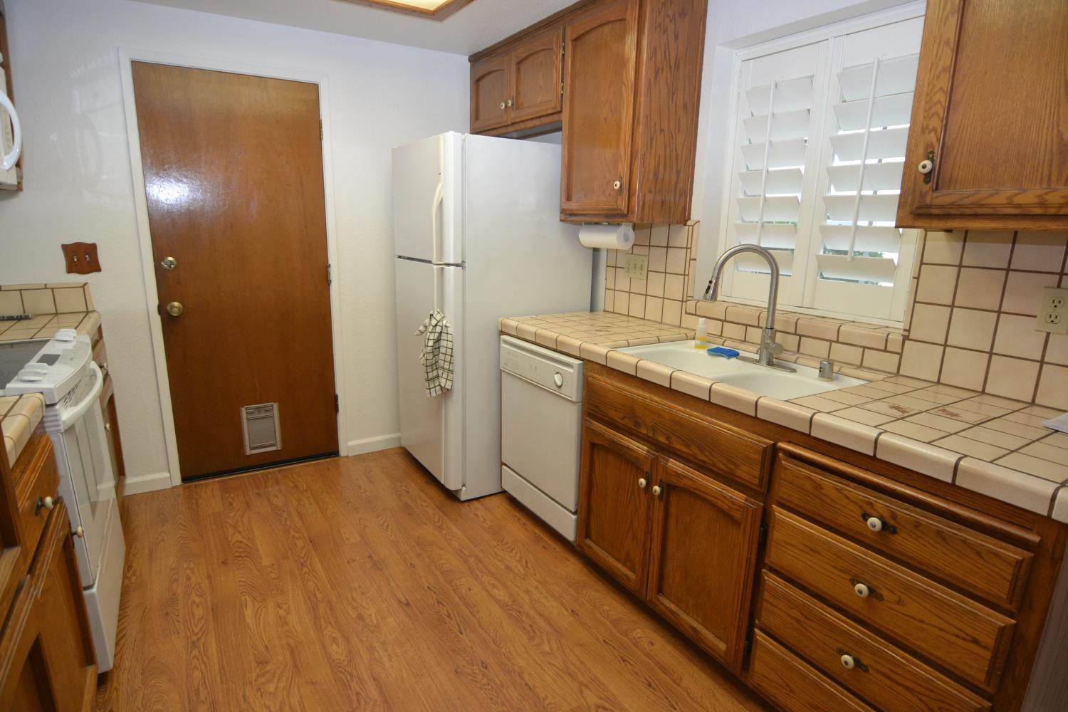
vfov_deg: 67.4
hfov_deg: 90.0
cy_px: 356
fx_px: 534
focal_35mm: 18
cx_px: 534
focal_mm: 12
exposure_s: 1/60
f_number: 4
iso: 640
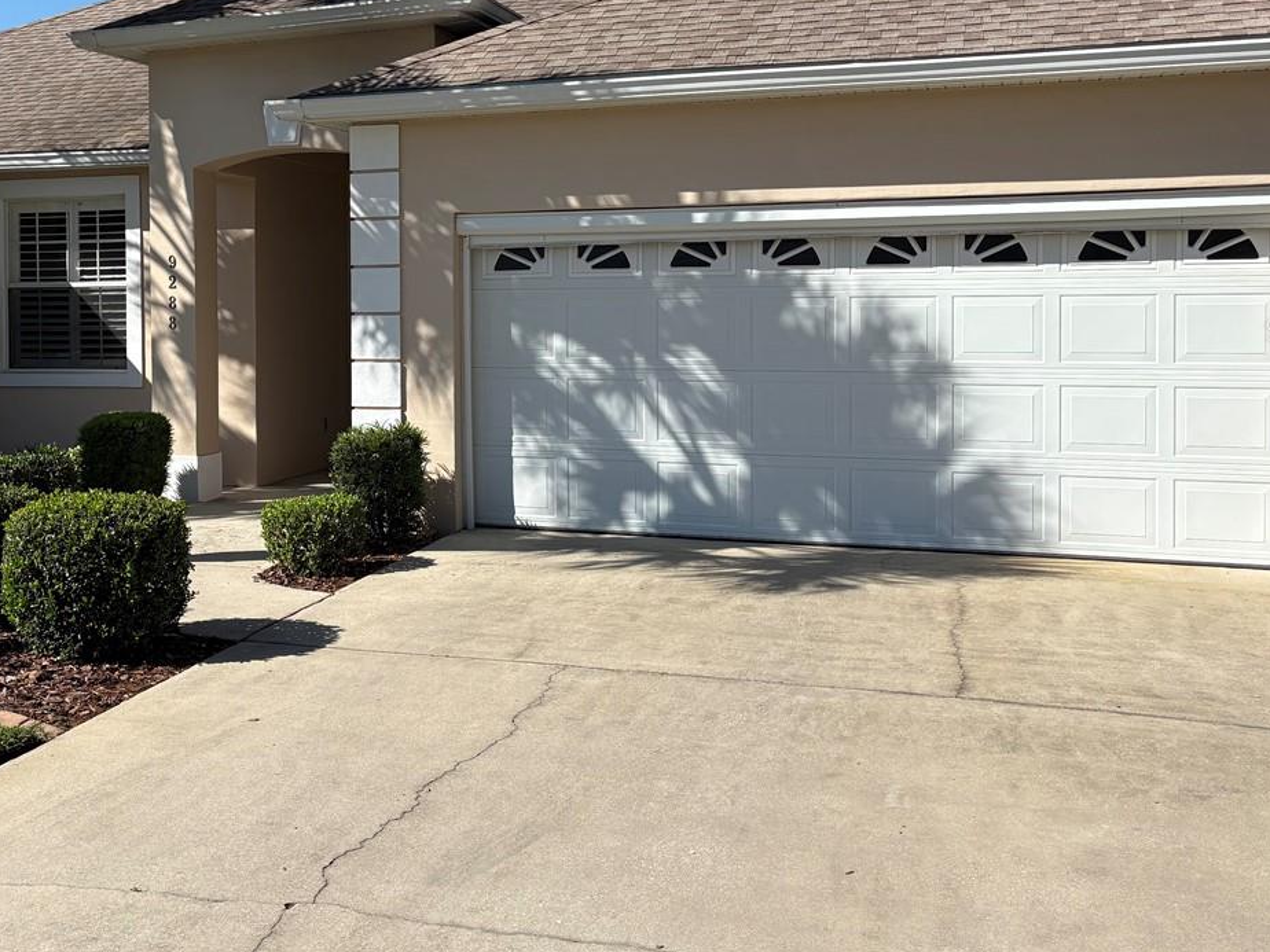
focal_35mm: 45
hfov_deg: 40.7
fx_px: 1651
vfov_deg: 32.0
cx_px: 296
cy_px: 330
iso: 50
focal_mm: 5.96
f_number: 1.6
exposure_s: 1/4065
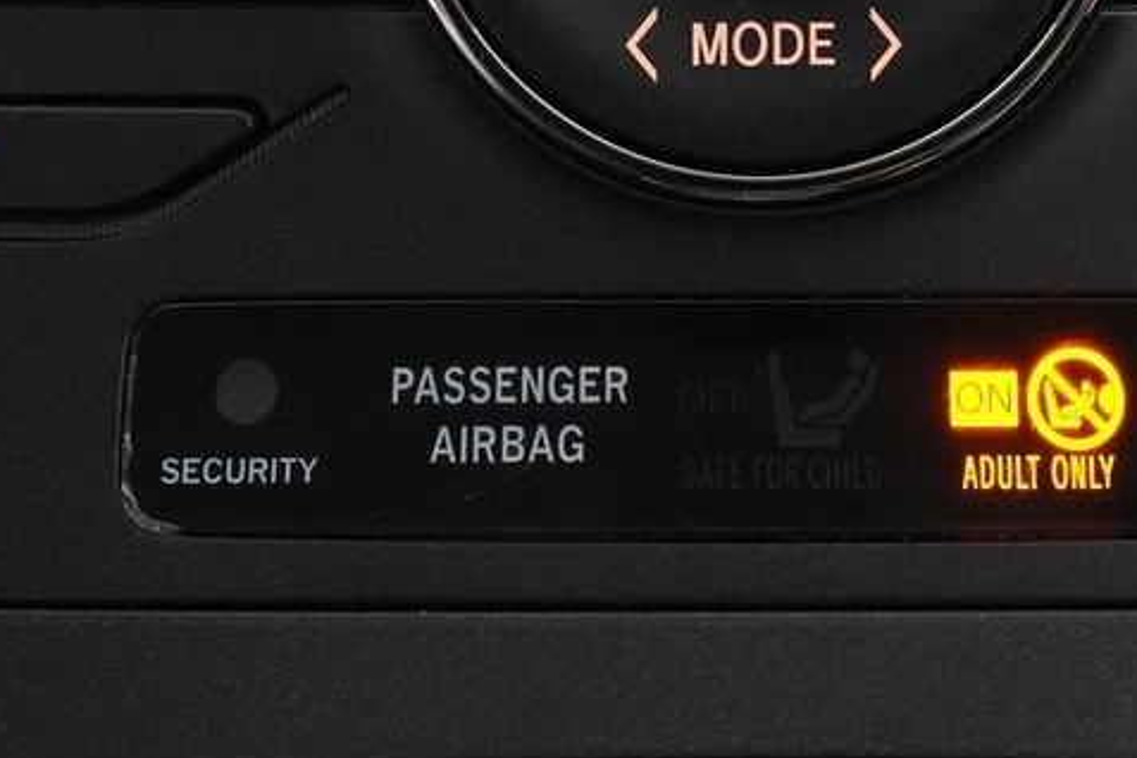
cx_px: 794
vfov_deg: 13.8
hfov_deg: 21.3
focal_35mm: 95
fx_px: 3000
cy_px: -226
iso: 12800
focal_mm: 28
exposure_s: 1/80
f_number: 5
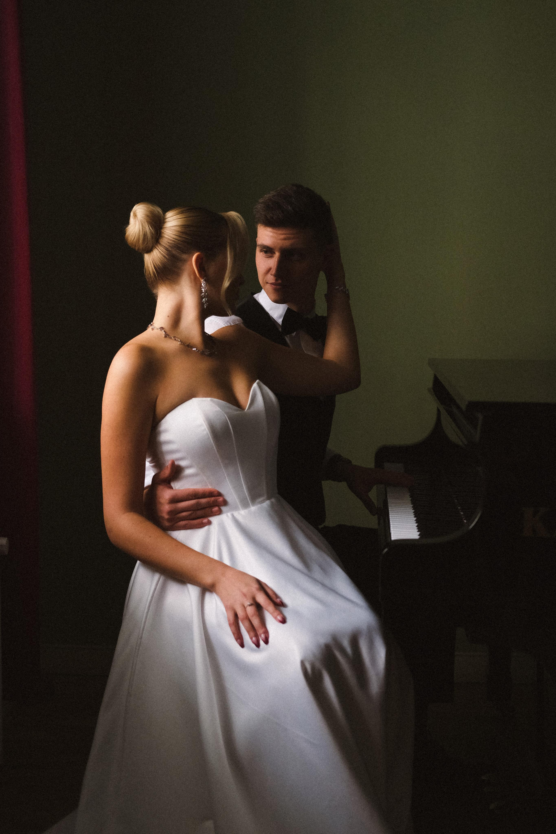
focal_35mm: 53
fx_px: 1228
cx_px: 278
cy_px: 417
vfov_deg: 37.5
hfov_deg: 25.5
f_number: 2
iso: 2500
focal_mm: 35
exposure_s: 1/250
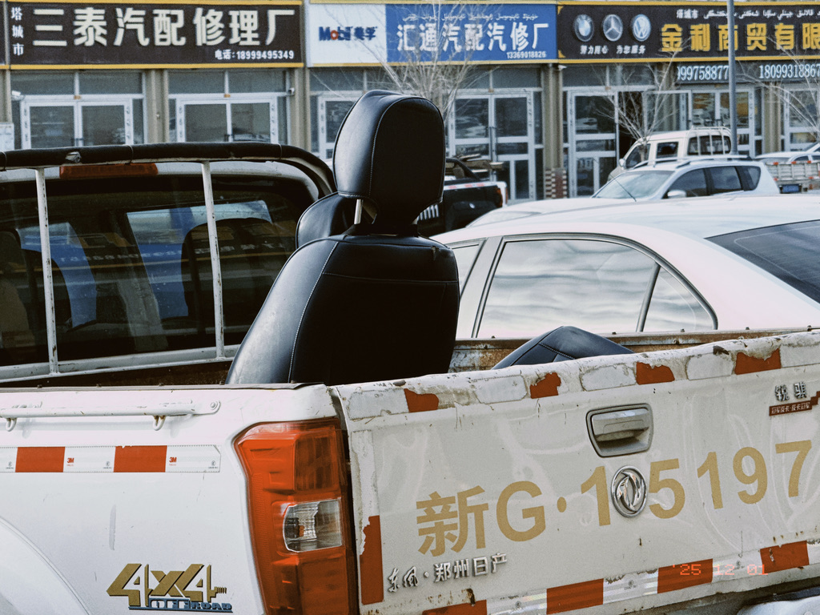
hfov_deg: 16.4
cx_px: 410
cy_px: 308
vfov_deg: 12.3
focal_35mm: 120
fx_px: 2843
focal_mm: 15.66
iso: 50
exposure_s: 1/644
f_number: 2.8
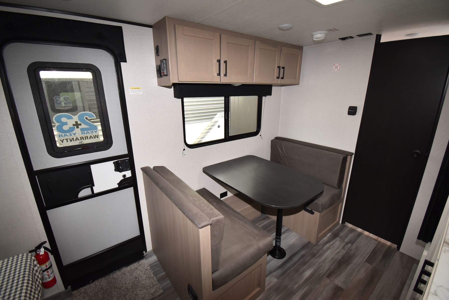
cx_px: 224
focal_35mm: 15
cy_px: 150
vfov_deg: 77.5
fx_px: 187
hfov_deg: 100.3
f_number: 4.5
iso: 800
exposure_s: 1/80
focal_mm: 10
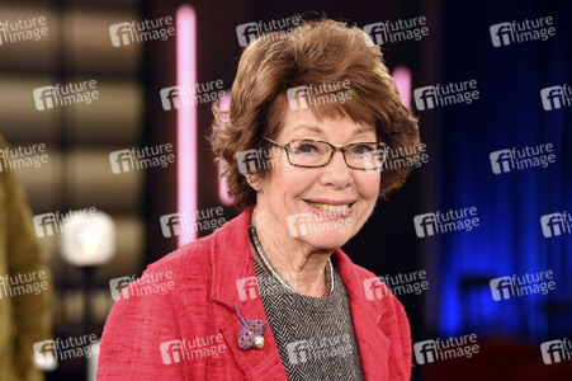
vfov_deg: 15.5
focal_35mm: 88
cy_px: 190
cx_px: 286
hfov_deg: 23.1
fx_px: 1397
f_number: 3.5
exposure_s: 1/160
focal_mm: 88
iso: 2000
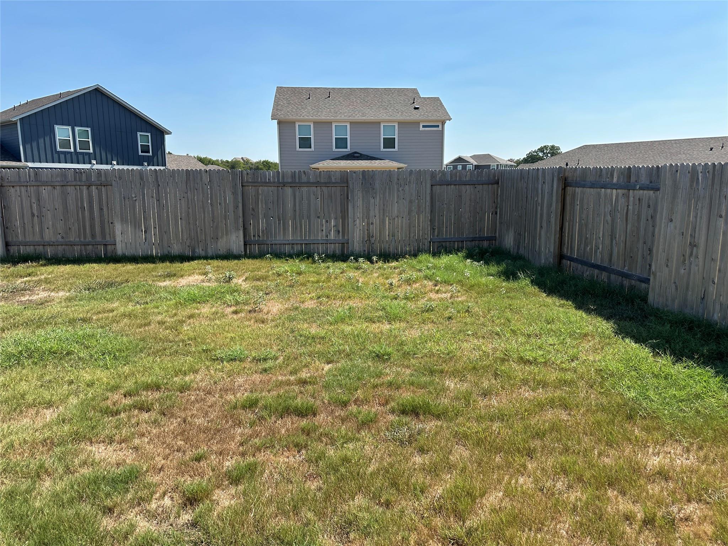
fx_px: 505
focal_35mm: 24
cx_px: 364
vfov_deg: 56.8
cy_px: 273
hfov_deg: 71.6
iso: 80
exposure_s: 1/3058
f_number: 1.78
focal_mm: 6.86
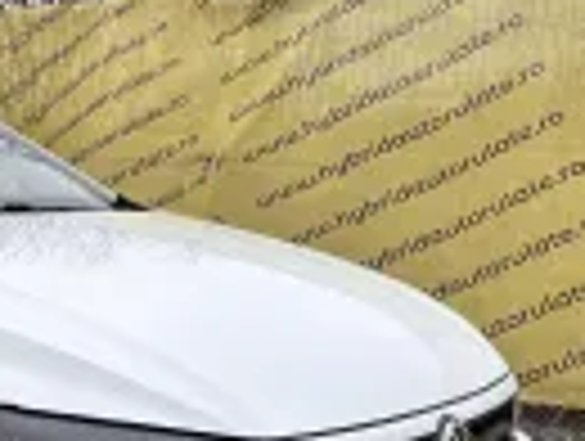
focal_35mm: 72
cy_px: 405
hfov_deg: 24.6
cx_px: -104
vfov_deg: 20.1
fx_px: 1219
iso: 50
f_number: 1.6
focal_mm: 5.96
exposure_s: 1/2571
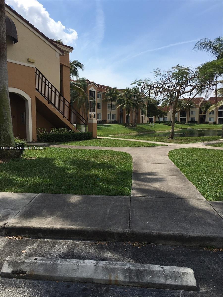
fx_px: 249
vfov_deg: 61.7
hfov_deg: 48.2
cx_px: 112
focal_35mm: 29
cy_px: 148
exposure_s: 1/2198
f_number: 2.2
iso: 25
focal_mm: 4.15
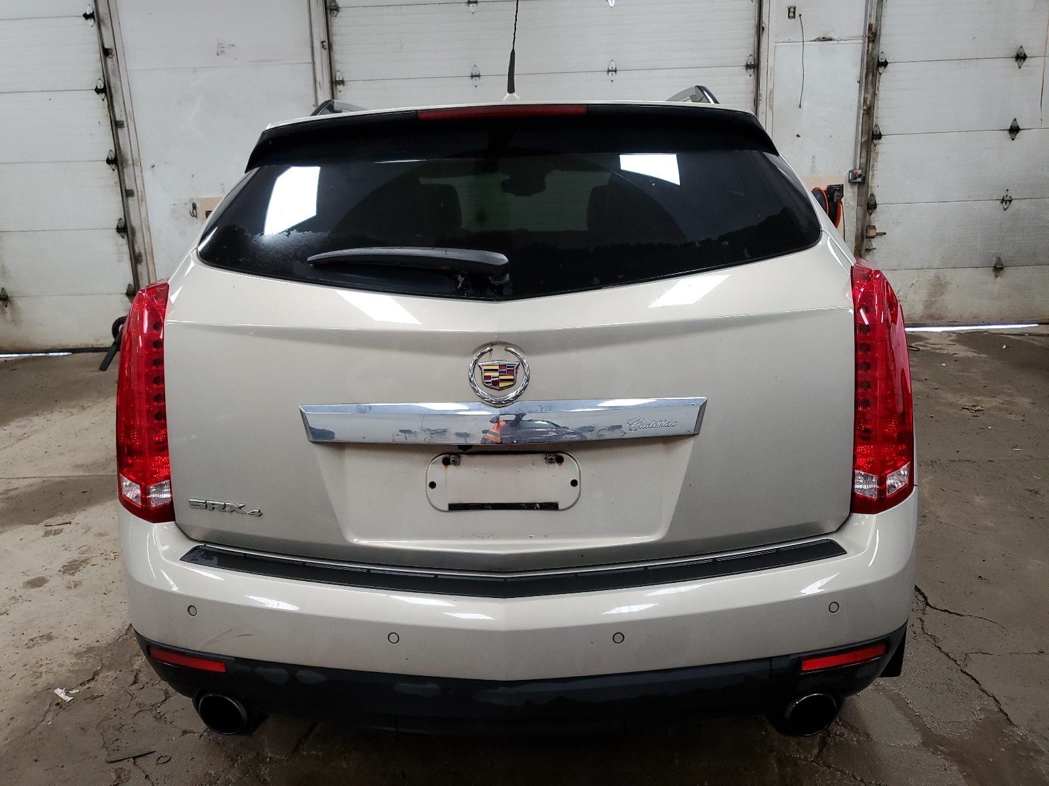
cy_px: 393
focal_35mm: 26
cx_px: 524
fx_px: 788
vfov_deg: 53.1
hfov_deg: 67.3
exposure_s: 1/60.2
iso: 103
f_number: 1.5
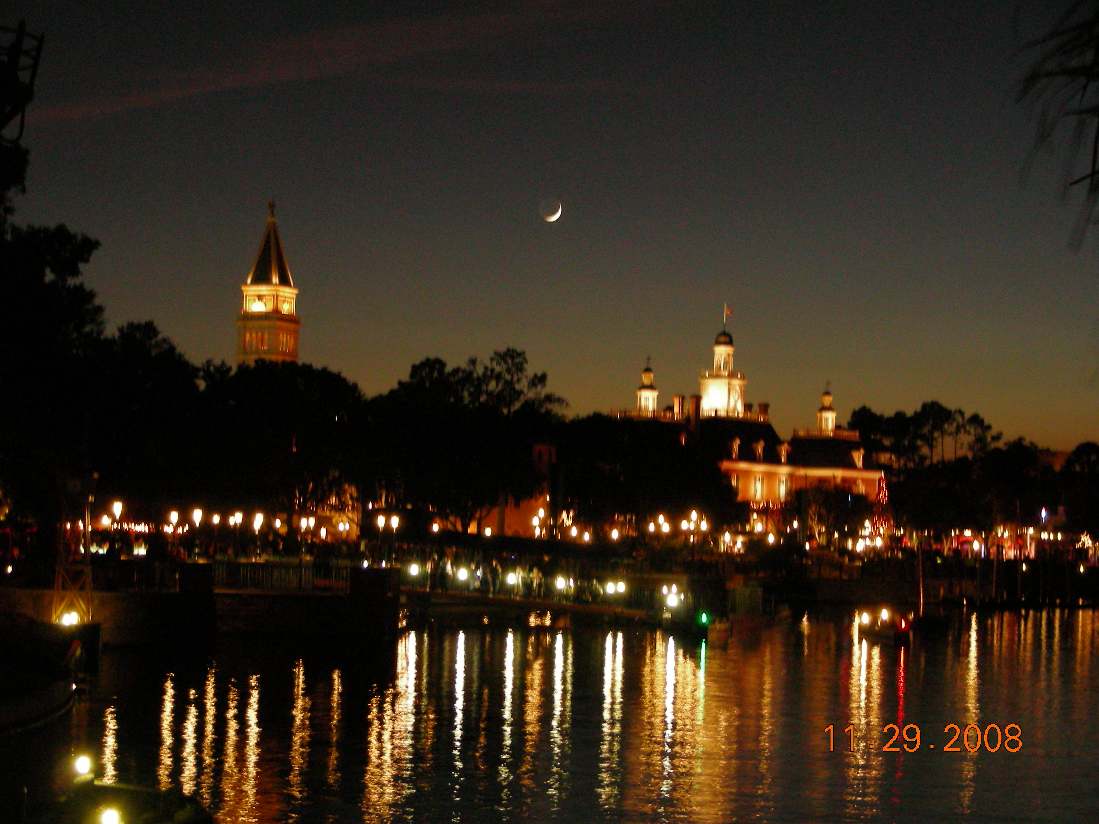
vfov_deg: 18.7
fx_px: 2508
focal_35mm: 79
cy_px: 412
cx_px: 550
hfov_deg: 24.7
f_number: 3.5
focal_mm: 13.2
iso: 200
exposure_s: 1/1.4
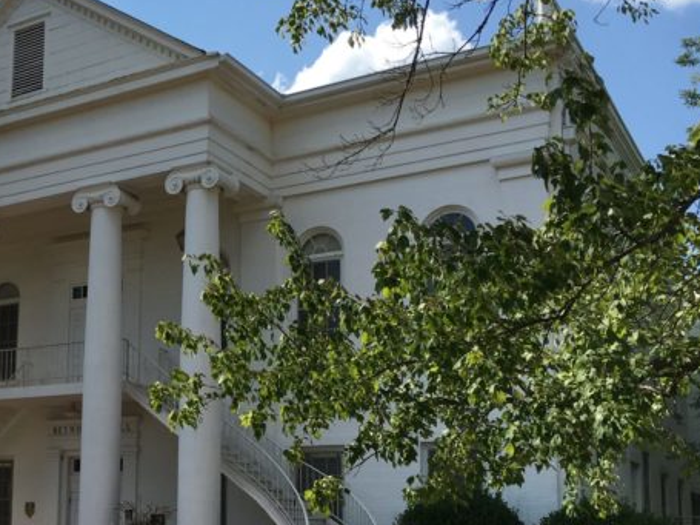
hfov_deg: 36.1
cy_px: 396
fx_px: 1031
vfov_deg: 28.1
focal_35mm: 51
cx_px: 132
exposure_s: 1/1451
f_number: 2.2
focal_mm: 4.15
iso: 25
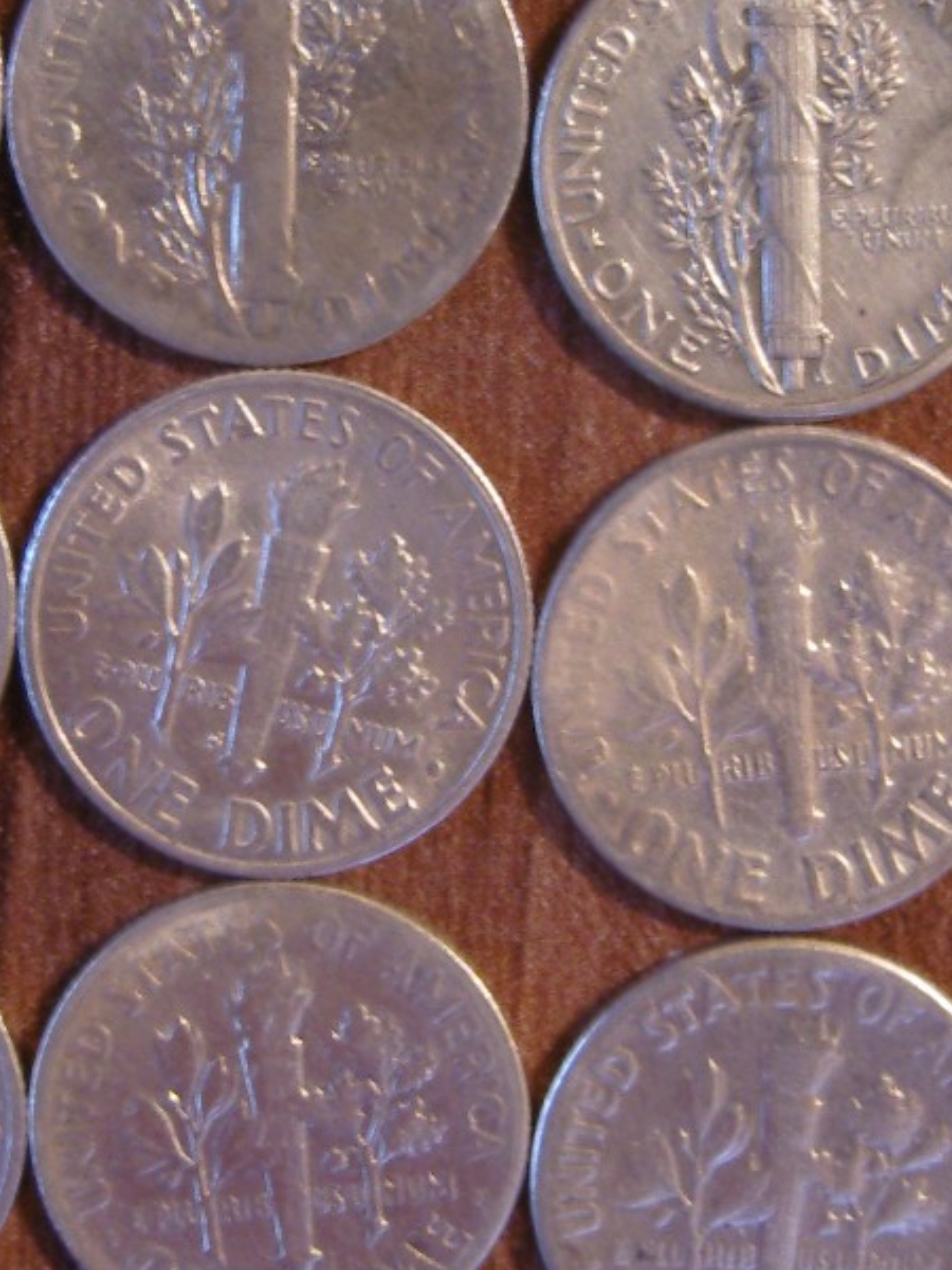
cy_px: 504
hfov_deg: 19.8
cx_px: 242
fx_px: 2714
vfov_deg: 26.3
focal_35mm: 74
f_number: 2.8
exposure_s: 1/2.5
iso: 200
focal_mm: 7.3
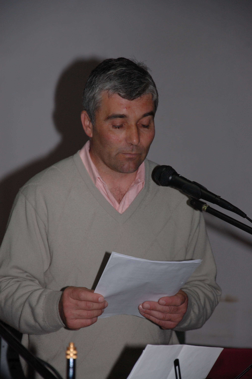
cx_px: 126
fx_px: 1546
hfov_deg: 9.3
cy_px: 190
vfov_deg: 14.0
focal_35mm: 147
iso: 400
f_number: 5.6
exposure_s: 1/125
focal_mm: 98
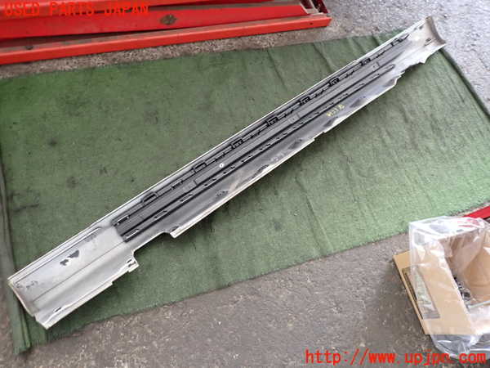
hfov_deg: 69.4
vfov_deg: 54.9
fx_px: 354
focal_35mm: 25
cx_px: 245
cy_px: 184
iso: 200
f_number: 2
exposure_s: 1/30
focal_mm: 4.5
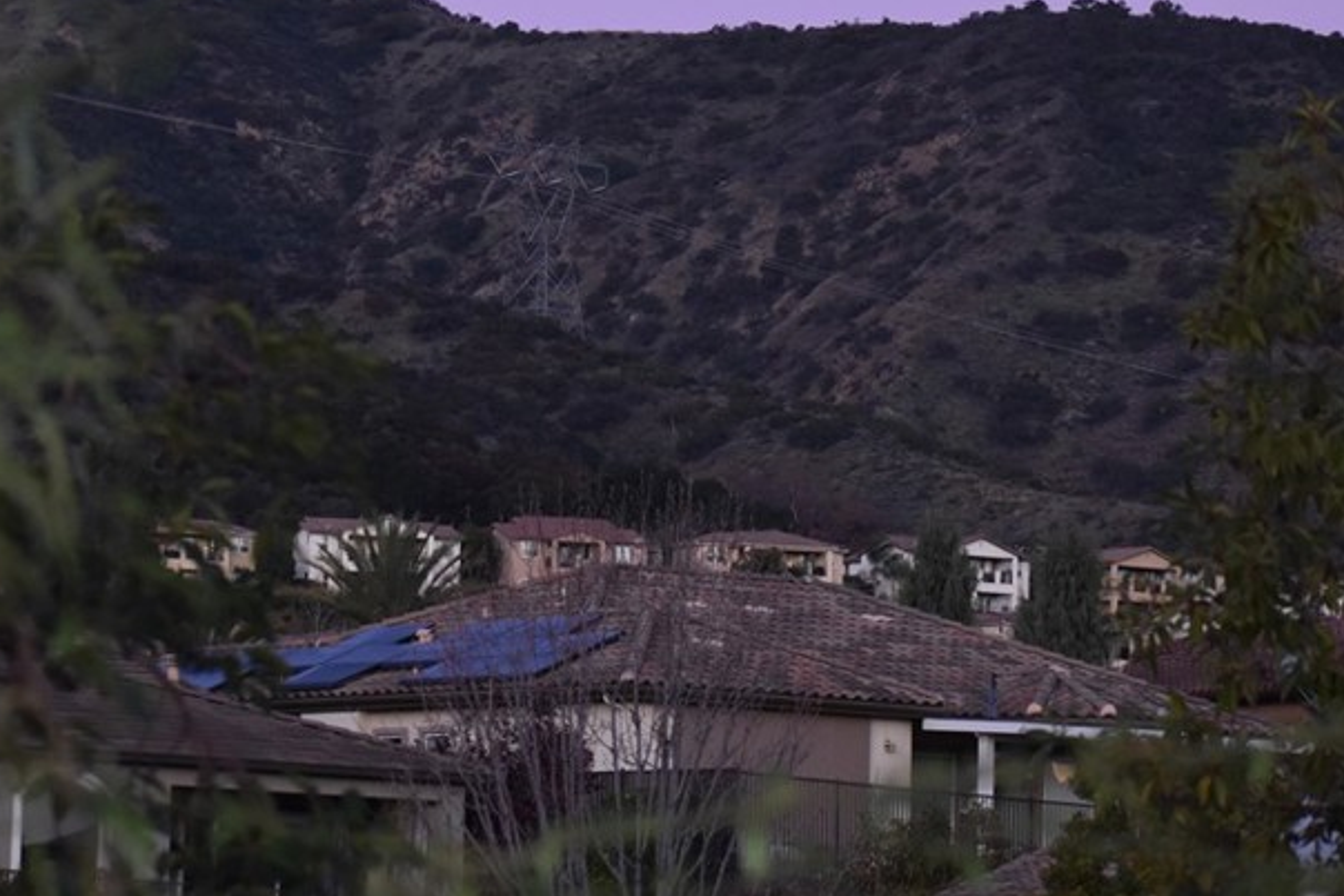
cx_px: 570
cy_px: 272
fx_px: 8551
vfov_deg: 6.0
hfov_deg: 9.0
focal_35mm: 229
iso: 1100
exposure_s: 1/125
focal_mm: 90
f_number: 4.8
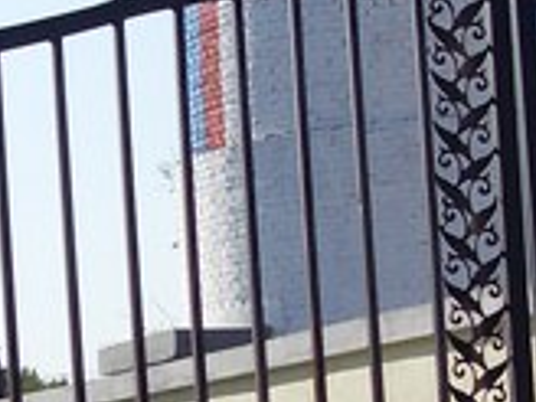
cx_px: 565
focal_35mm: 174
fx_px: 2694
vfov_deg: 8.5
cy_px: 310
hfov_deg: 11.2
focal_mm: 6.3
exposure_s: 1/250
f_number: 7
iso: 80
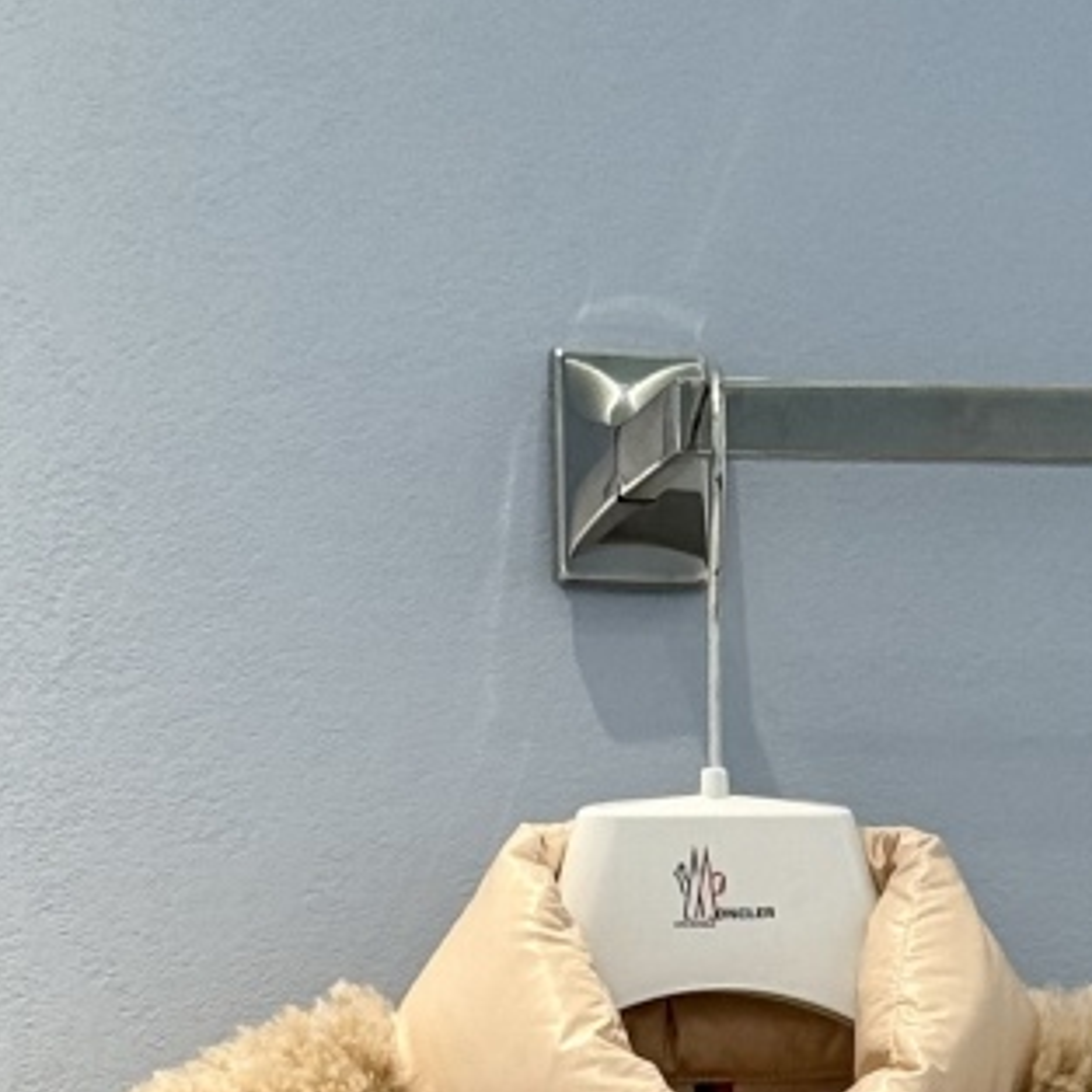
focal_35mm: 195
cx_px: 740
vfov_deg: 8.7
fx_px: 6960
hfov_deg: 9.0
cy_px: 1873
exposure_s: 1/100
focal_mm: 6.76
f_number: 1.78
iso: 64
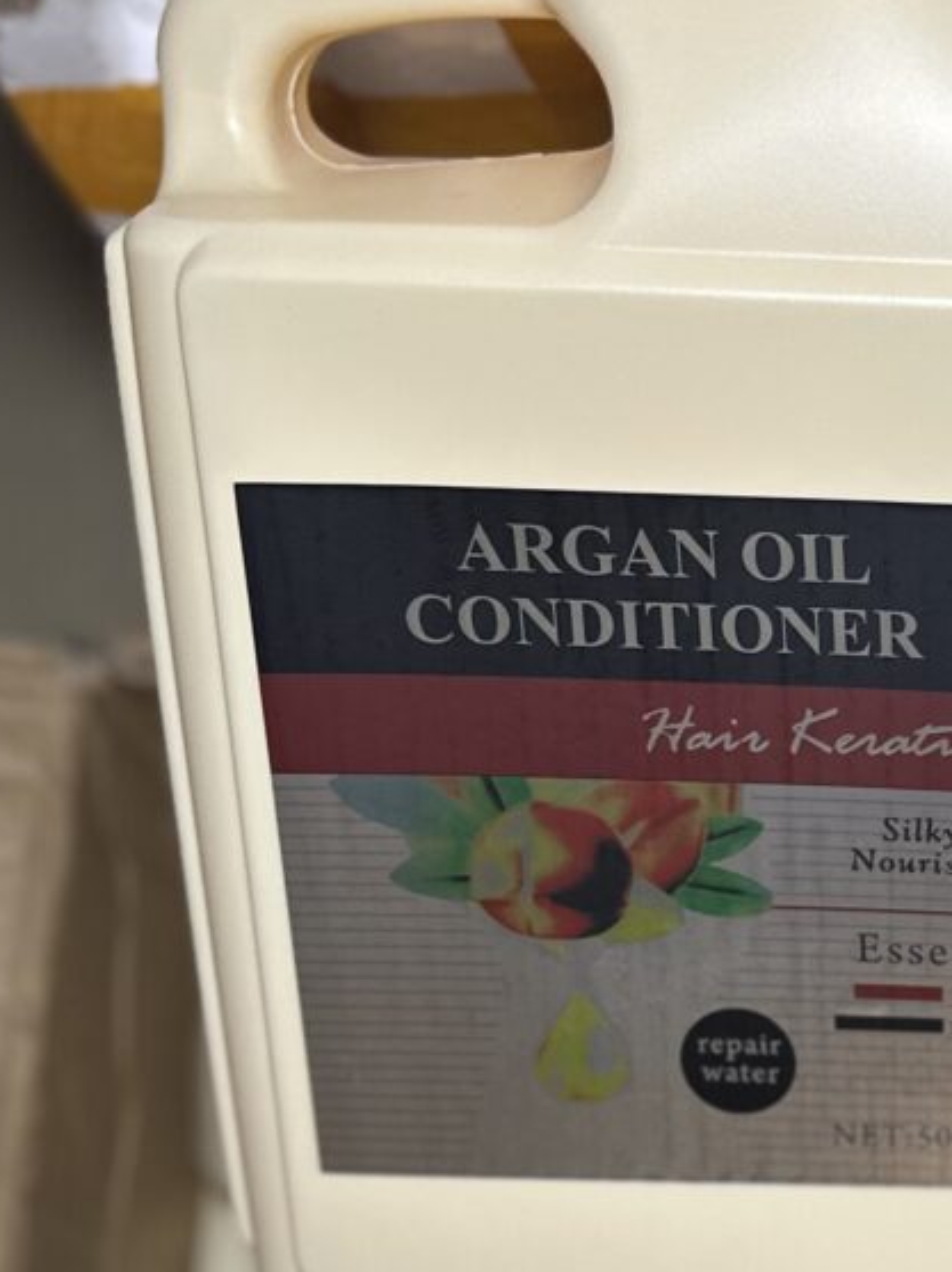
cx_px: 1269
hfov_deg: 19.5
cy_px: 909
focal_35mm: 69
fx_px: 2533
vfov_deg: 27.9
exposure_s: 1/114
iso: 250
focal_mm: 6.86
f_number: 1.78
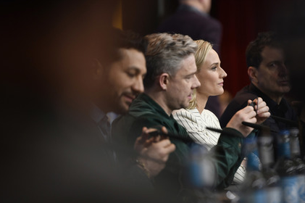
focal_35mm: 214
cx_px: 160
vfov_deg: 6.4
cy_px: 102
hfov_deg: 9.6
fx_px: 1812
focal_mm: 200
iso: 1250
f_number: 3.5
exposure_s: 1/320
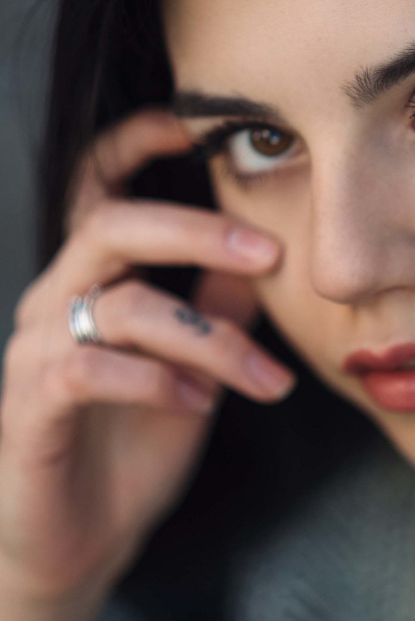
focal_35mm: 170
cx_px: 408
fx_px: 2937
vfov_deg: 12.1
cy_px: 314
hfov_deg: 8.0
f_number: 2
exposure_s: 1/2000
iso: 320
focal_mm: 85
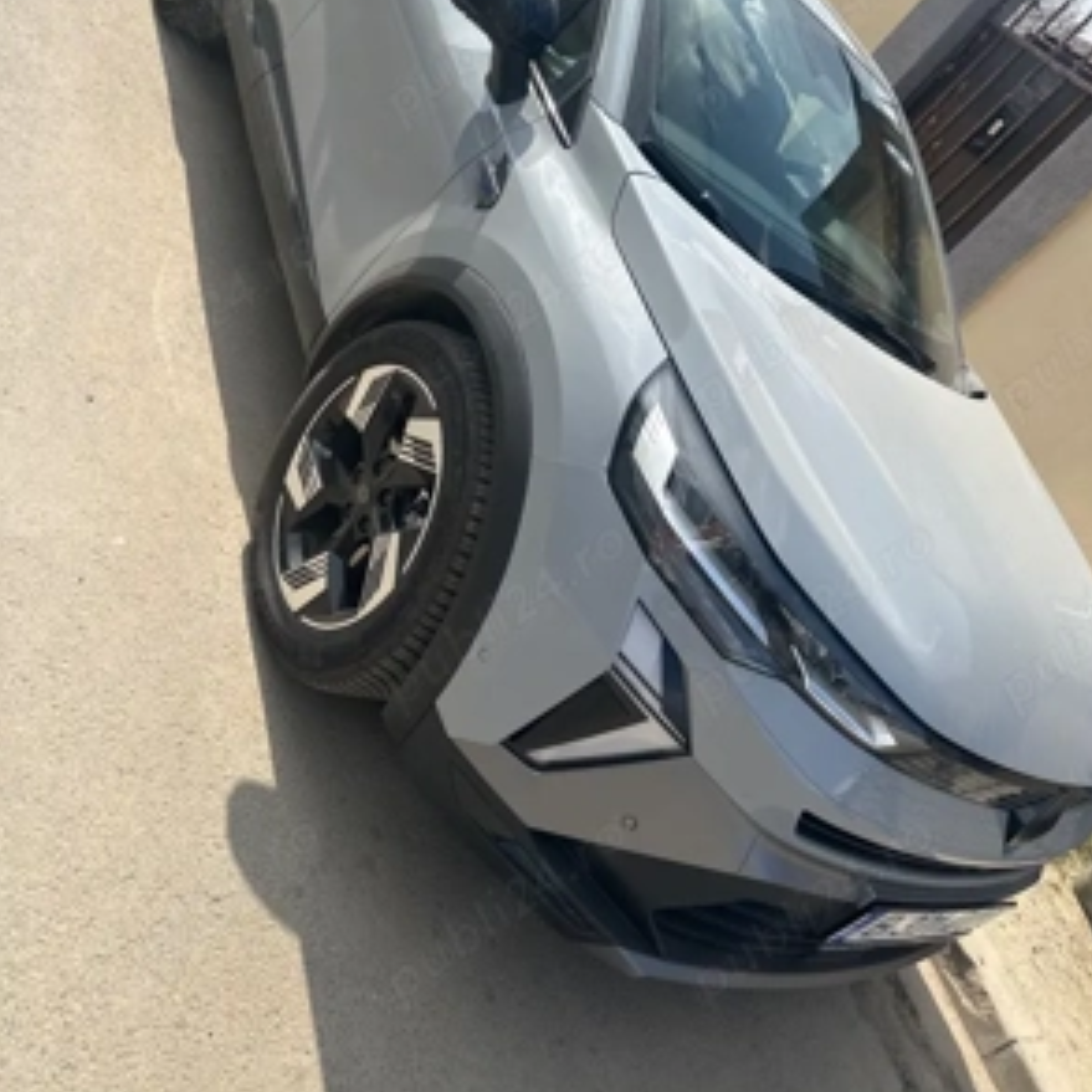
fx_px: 1035
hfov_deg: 55.6
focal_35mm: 29
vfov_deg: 54.4
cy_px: 358
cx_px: 544
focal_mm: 6.86
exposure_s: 1/3717
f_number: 1.78
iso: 80
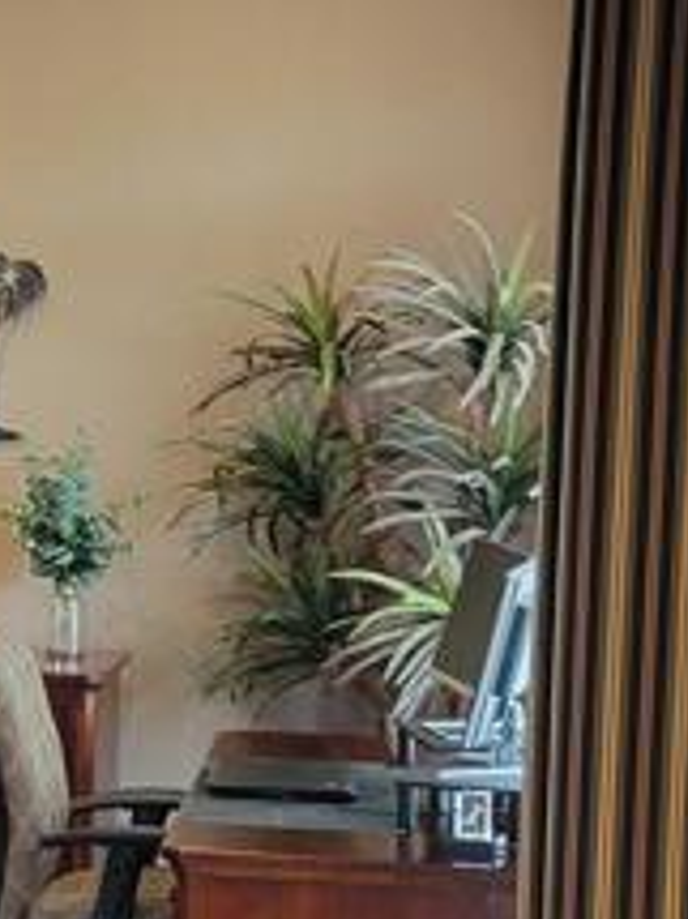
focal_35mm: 124
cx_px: -949
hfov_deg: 10.4
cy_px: 543
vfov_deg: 15.9
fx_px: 3289
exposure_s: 1/40
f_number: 1.8
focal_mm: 5.4
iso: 160
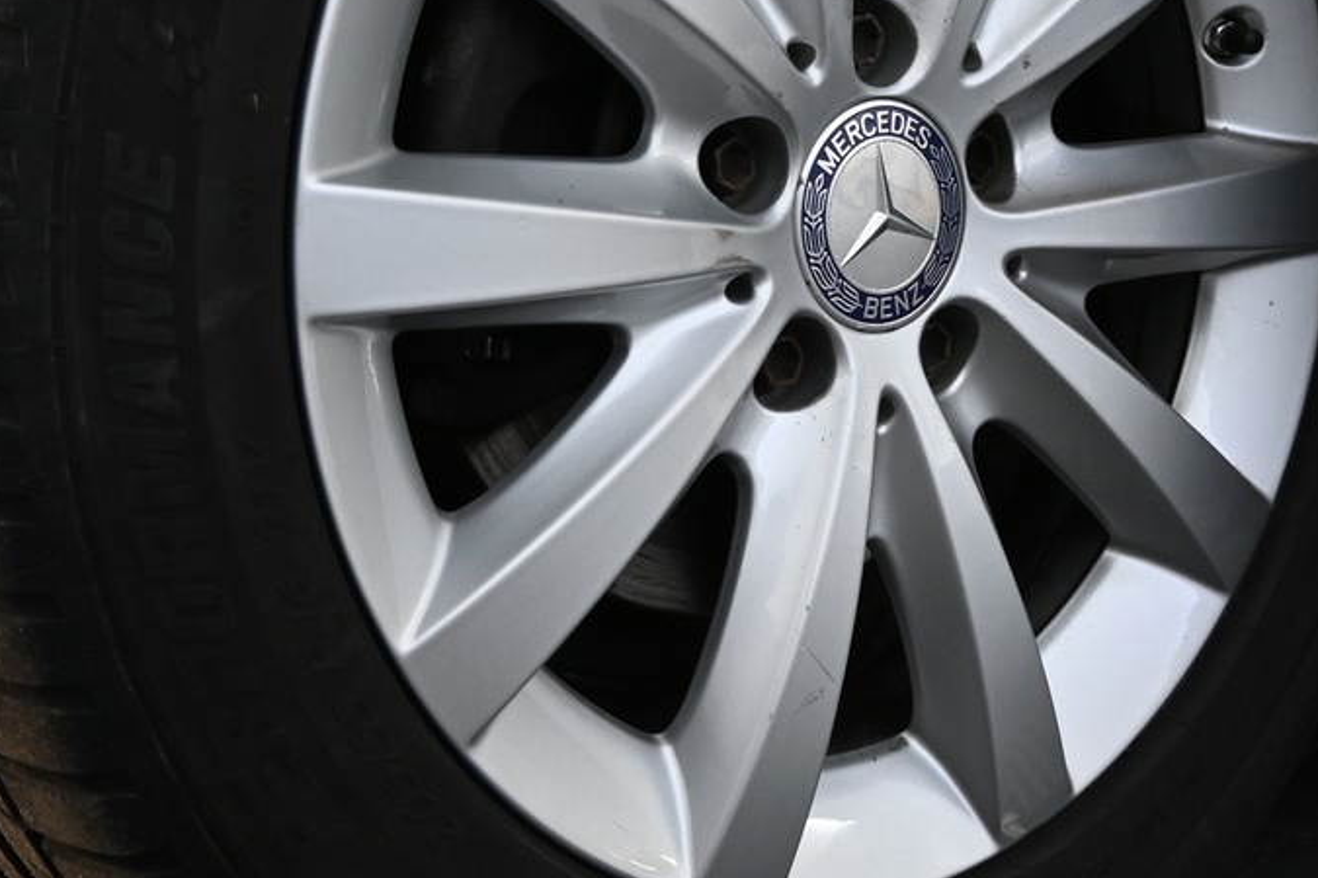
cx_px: 695
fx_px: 2636
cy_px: 199
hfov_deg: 28.1
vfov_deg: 18.8
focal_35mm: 72
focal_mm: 20
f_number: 3.8
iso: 900
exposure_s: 1/30
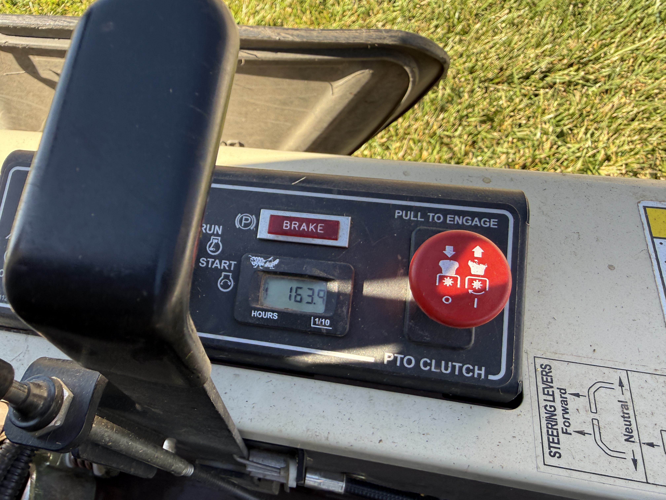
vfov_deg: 56.8
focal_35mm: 24
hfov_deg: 71.6
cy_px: 250
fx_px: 462
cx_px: 333
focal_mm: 2.22
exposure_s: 1/241
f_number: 2.2
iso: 40
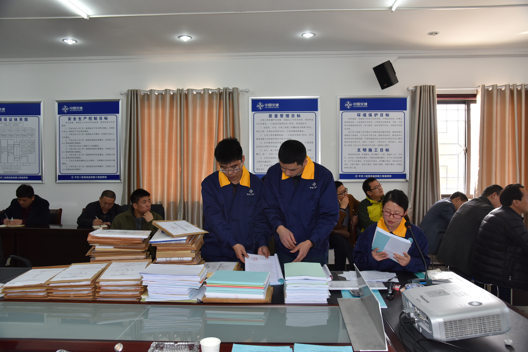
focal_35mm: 28
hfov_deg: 65.5
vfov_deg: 46.4
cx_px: 264
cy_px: 176
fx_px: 411
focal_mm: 28
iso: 800
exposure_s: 1/100
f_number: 5
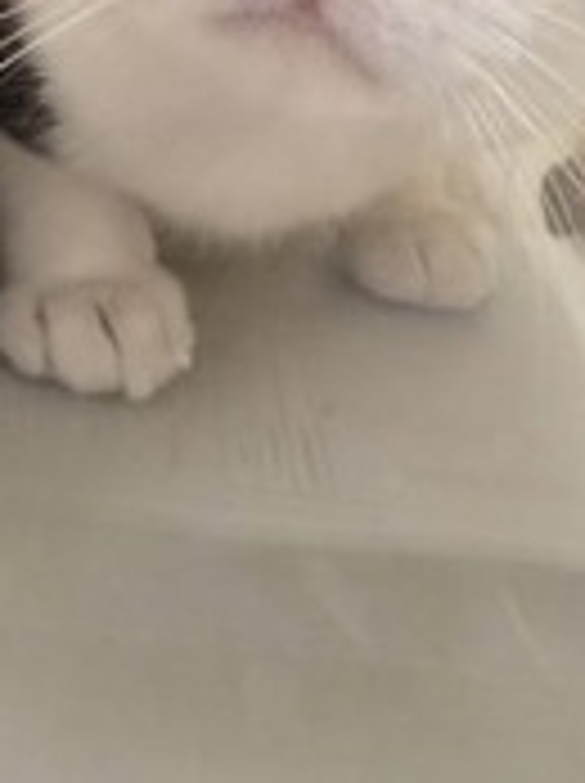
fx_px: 1310
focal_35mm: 58
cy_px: 4
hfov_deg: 25.2
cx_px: 304
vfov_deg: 30.9
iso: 320
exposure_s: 1/120
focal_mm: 2.22
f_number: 2.2
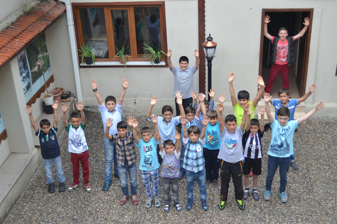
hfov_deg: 42.3
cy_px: 112
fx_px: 435
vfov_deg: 28.9
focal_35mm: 46
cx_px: 168
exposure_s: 1/60
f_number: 4.2
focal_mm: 31
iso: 450
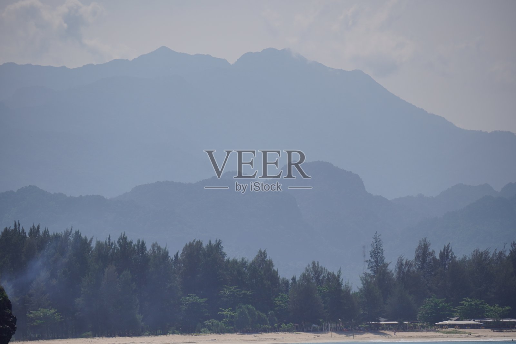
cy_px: 172
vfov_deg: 6.2
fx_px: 3161
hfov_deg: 9.3
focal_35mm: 220
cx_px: 258
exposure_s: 1/2000
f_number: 5.6
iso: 100
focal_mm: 147
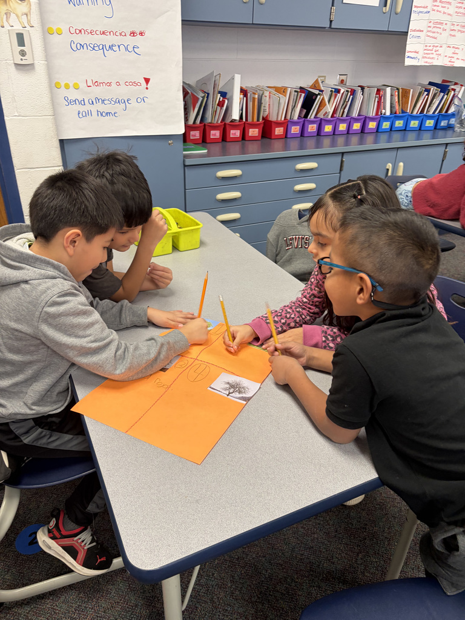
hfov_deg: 53.1
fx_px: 466
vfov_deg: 67.3
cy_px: 310
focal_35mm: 26
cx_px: 232
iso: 125
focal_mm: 5.96
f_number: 1.6
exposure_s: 1/60
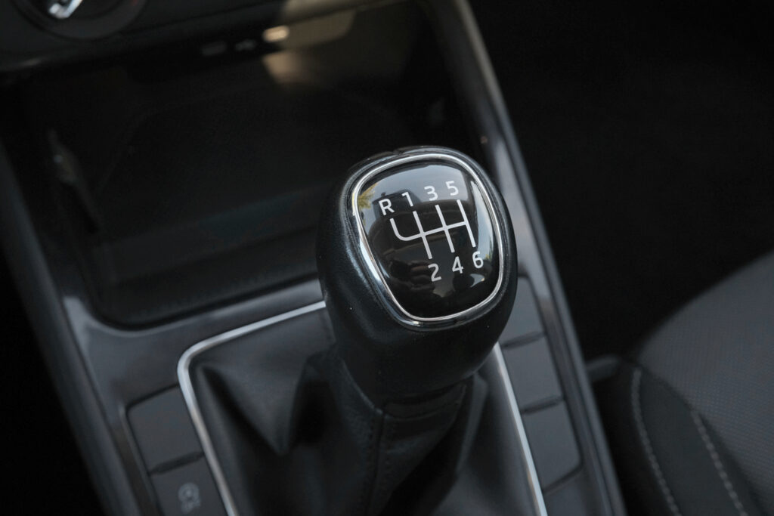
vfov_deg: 33.4
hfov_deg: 48.5
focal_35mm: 40
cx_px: 387
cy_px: 258
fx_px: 860
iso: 2000
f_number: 9
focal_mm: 26.4
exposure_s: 1/100
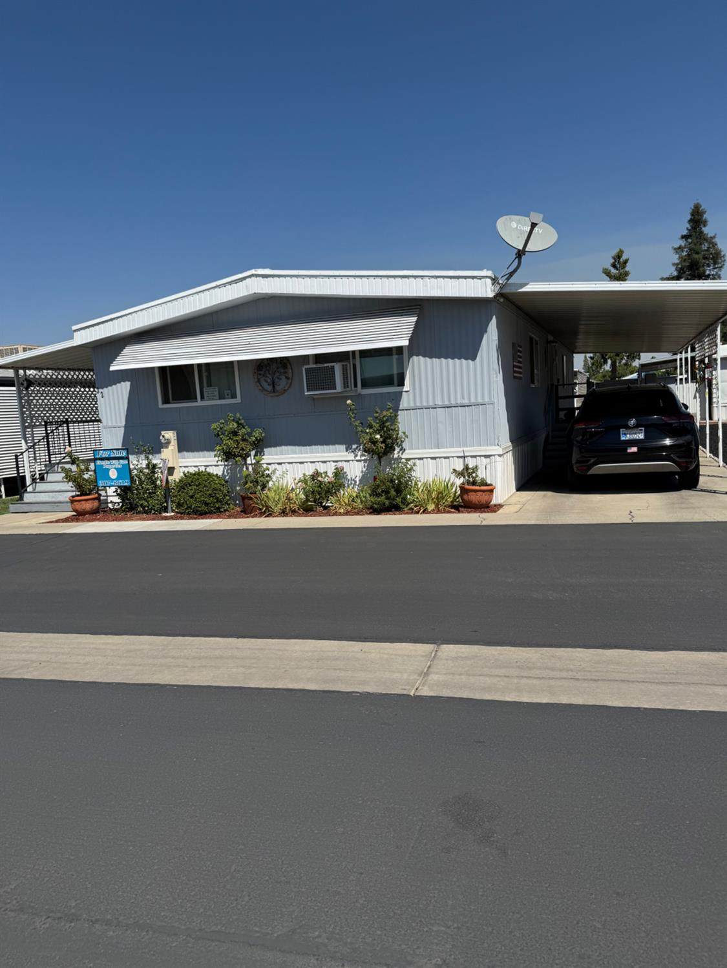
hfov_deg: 56.8
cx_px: 364
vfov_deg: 71.6
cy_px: 484
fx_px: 672
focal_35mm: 24
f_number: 1.78
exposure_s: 1/11905
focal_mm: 6.76
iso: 80
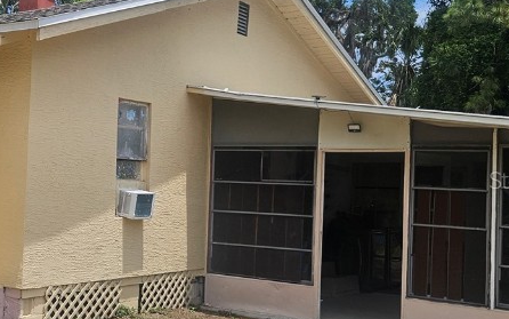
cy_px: 180
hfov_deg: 33.5
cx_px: 13
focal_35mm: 56
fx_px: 777
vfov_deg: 23.1
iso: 25
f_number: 1.8
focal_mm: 5.4
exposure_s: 1/2664
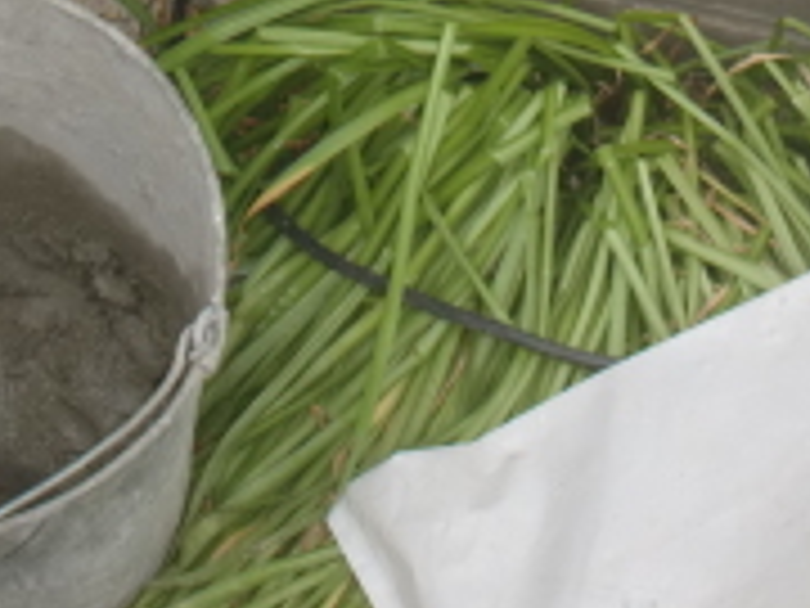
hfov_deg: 14.6
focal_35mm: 135
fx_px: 3159
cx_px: 338
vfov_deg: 10.7
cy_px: -225
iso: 64
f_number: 3.9
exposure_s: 1/80
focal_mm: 6.66
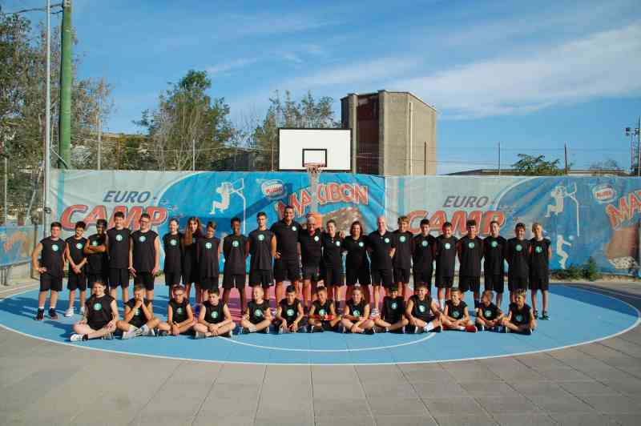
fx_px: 587
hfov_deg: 57.3
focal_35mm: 33
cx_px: 320
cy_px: 213
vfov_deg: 39.9
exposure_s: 1/2000
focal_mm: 22
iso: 200
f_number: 3.5
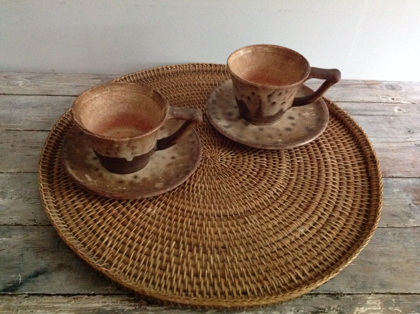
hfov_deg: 52.7
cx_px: 210
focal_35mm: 35
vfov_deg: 40.6
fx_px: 424
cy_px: 157
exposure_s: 1/15
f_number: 2.4
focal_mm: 4.28
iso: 640
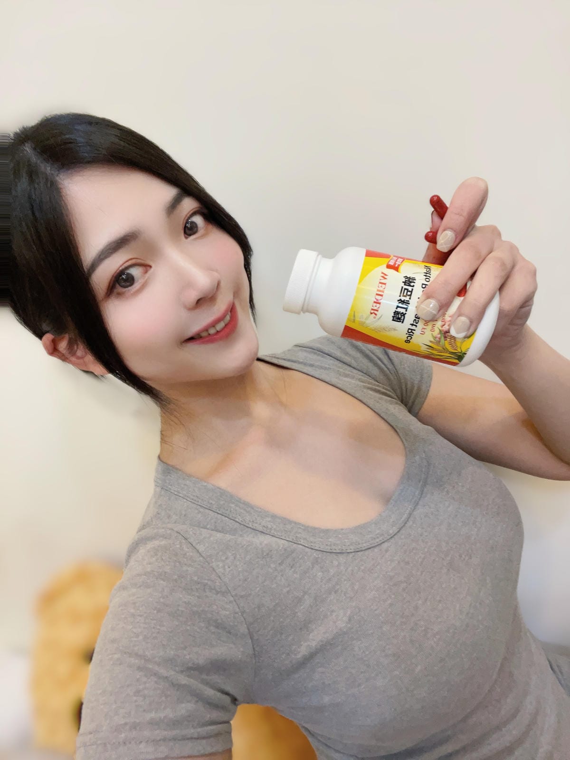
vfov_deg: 73.9
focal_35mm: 23
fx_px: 505
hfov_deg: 58.9
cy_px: 380
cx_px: 285
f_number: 2.2
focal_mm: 2.71
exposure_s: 1/60
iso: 200
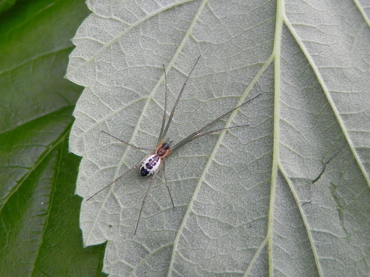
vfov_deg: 15.6
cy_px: 138
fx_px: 1015
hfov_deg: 20.7
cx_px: 185
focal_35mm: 95
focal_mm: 16.9
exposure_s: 1/76.7
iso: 160
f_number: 4
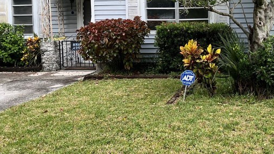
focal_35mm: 57
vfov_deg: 20.8
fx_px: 414
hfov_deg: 35.9
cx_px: 203
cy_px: 25
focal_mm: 5.1
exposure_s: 1/266
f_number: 1.6
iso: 40
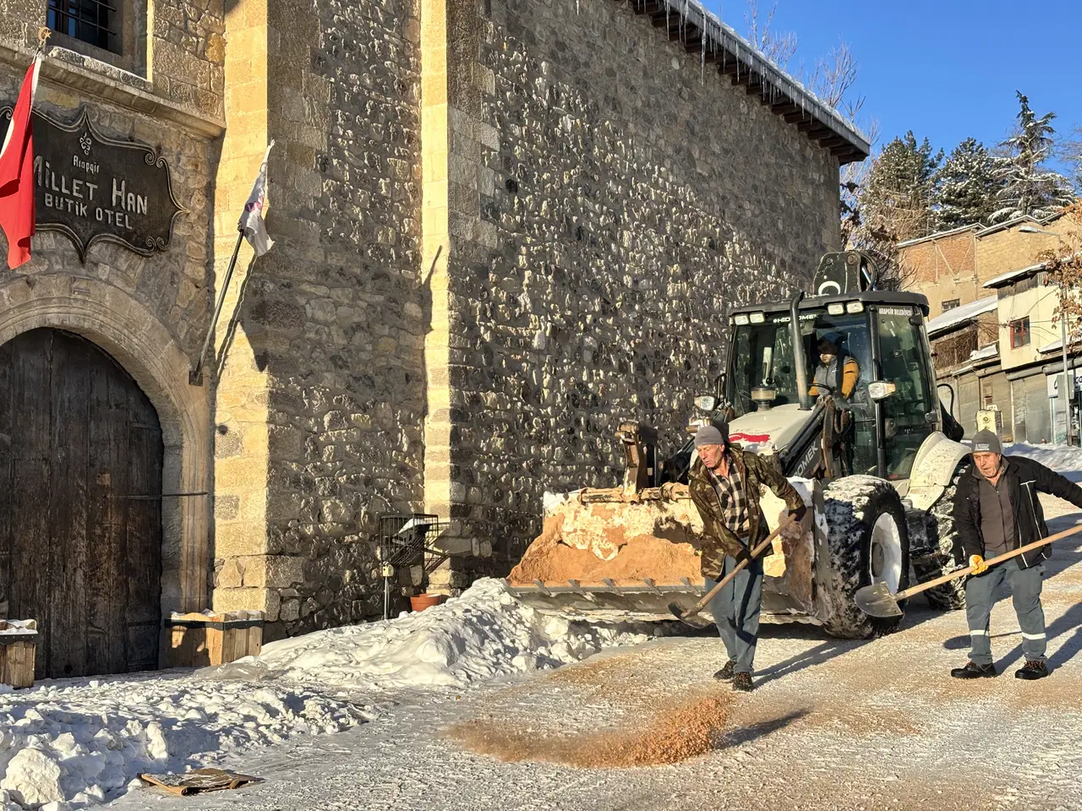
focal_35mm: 52
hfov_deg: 36.8
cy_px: 406
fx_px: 1625
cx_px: 541
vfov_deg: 28.0
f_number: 1.6
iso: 32
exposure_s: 1/1984
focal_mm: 5.96
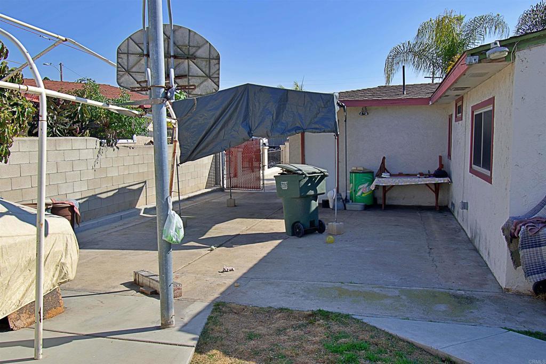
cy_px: 182
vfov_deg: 43.6
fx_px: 455
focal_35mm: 30
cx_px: 273
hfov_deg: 61.9
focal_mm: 20
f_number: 8
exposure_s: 1/250
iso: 100
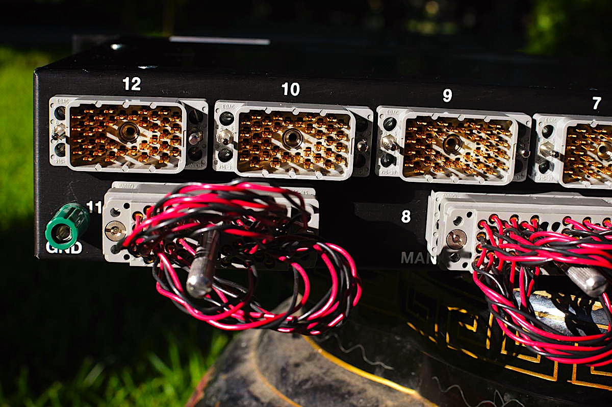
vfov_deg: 25.7
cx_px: 306
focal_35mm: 52
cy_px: 204
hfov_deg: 37.9
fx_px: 891
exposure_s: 1/125
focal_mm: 35
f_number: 8
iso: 140
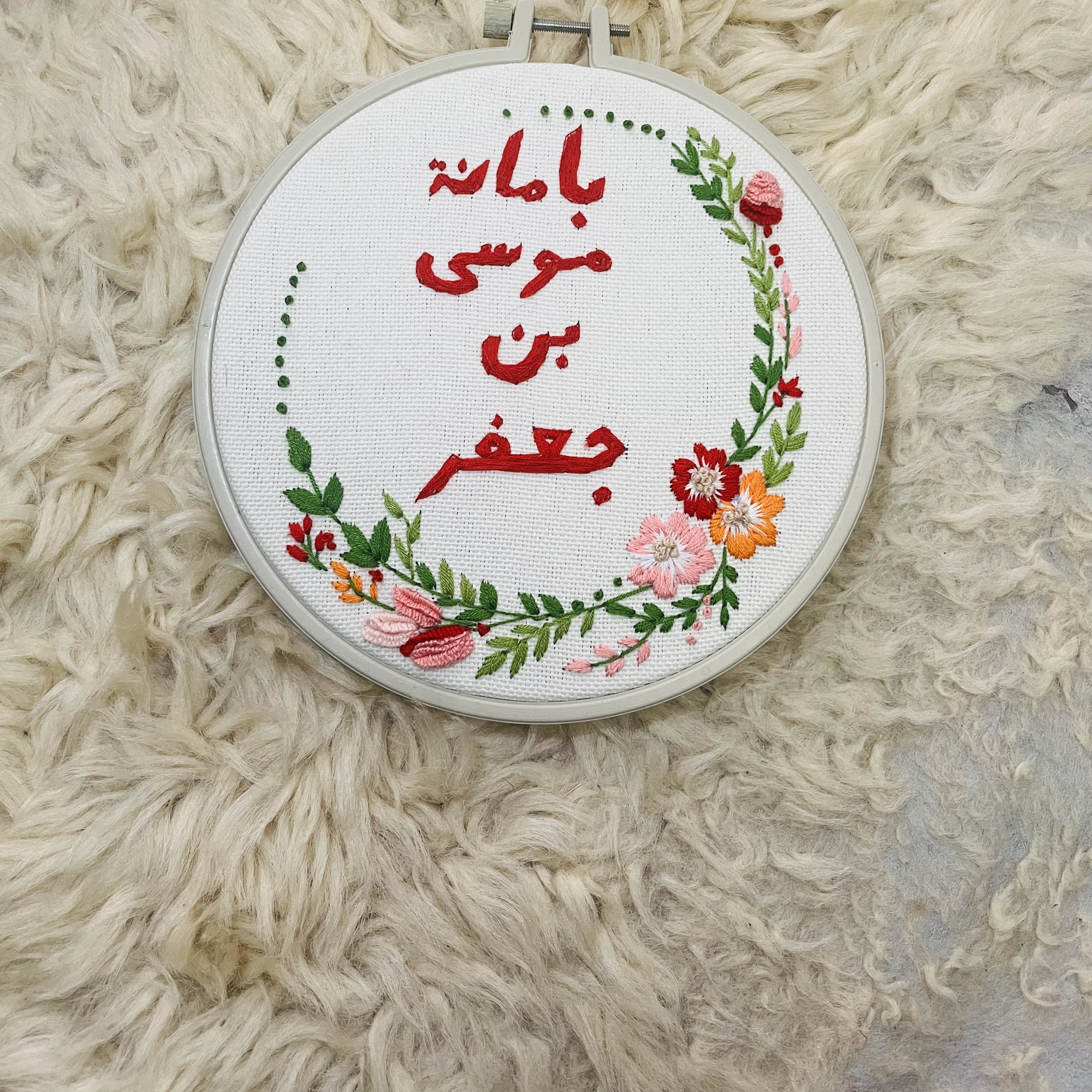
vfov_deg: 51.9
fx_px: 1106
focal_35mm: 31
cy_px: 403
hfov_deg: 52.5
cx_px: 548
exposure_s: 1/50
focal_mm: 5.1
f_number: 1.6
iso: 100
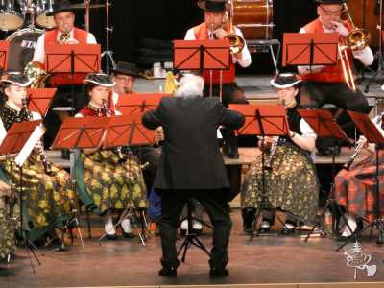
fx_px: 3883
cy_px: 144
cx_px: 192
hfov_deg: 5.7
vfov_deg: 4.2
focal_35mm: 350
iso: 1600
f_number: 5.6
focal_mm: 62.7
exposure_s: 1/60
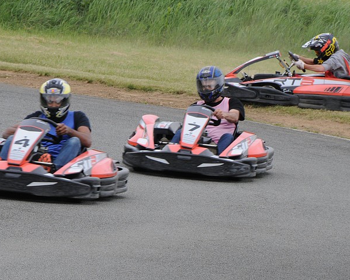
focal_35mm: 376
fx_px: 3894
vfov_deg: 4.1
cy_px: 133
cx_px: 164
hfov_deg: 5.1
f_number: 14
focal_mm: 200
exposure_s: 1/160
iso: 400
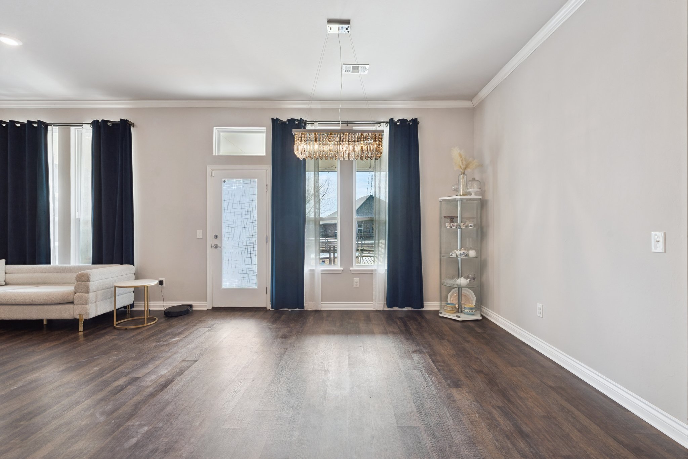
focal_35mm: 16
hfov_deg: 96.7
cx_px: 344
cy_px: 230
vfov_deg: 73.7
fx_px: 306
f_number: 8
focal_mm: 16
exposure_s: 1/160
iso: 200
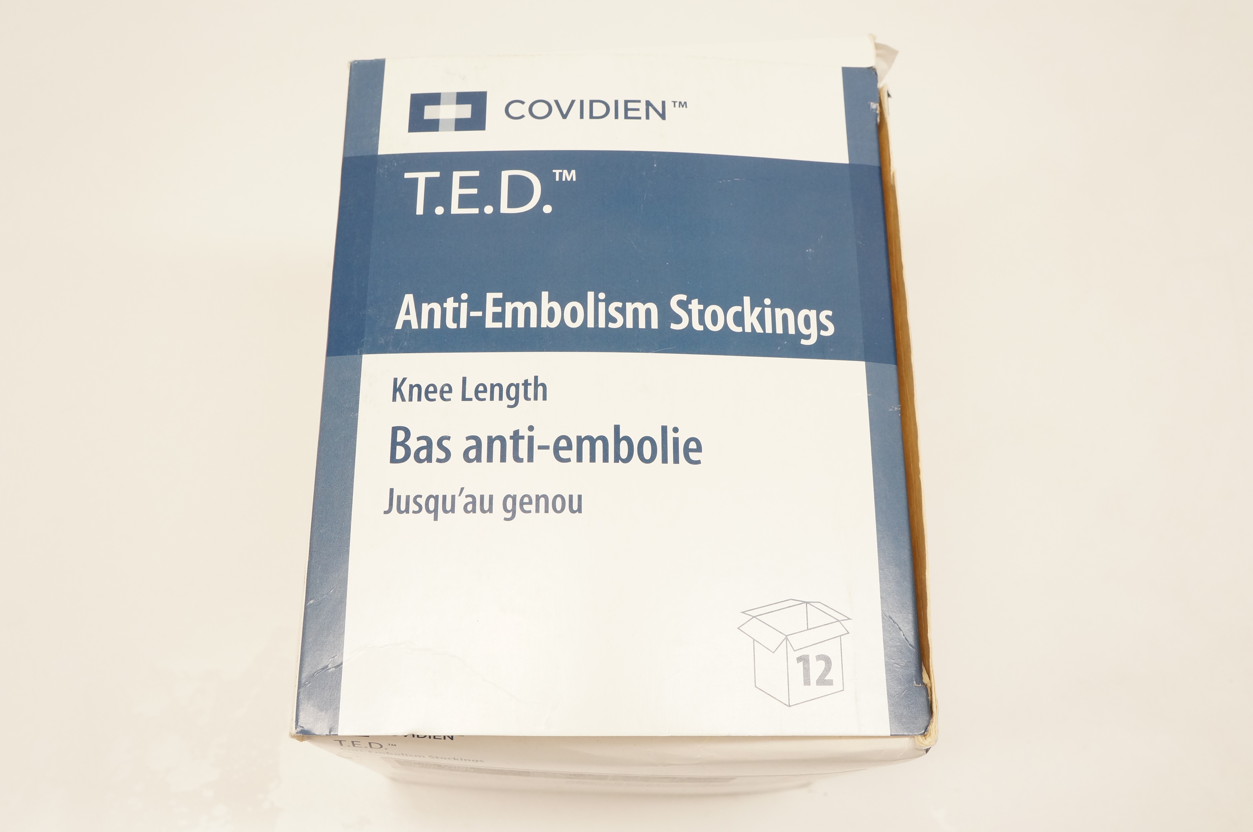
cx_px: 626
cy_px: 416
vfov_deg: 38.3
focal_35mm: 34
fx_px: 1199
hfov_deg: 55.2
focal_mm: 23
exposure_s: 1/100
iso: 800
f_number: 7.1
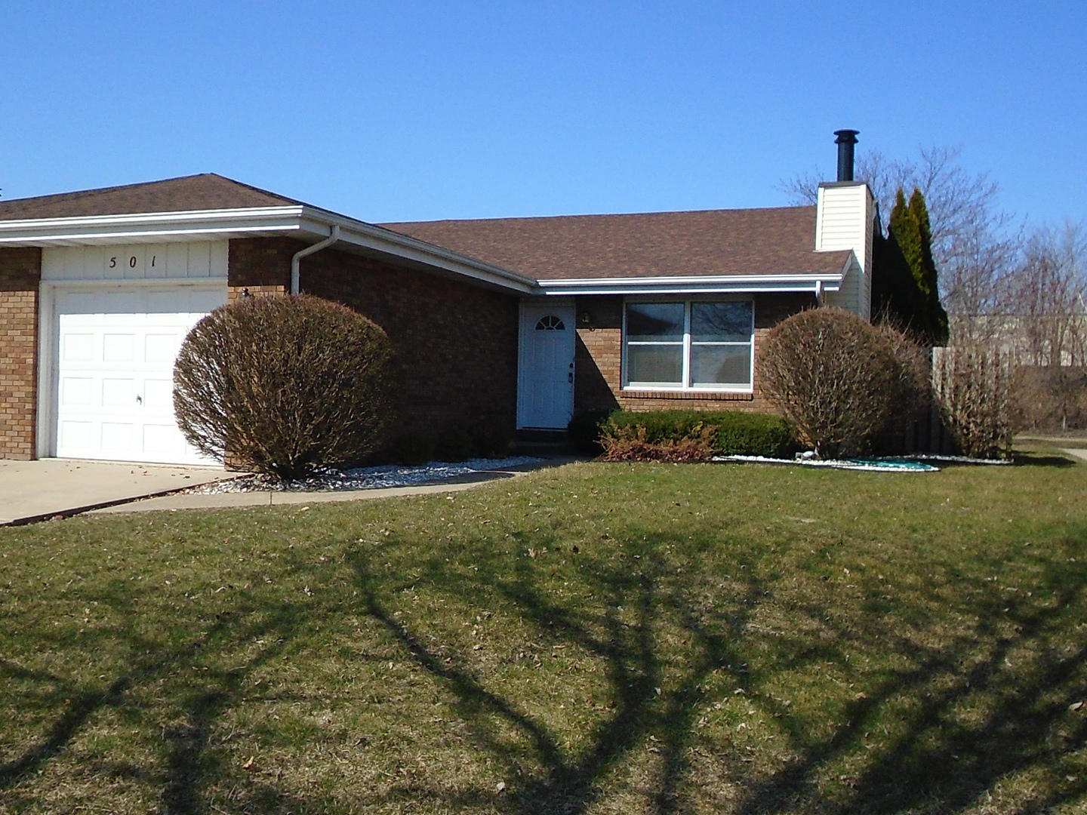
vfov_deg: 39.7
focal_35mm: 36
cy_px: 408
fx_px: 1130
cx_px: 544
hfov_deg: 51.4
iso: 400
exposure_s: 1/640
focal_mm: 6.4
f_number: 9.5
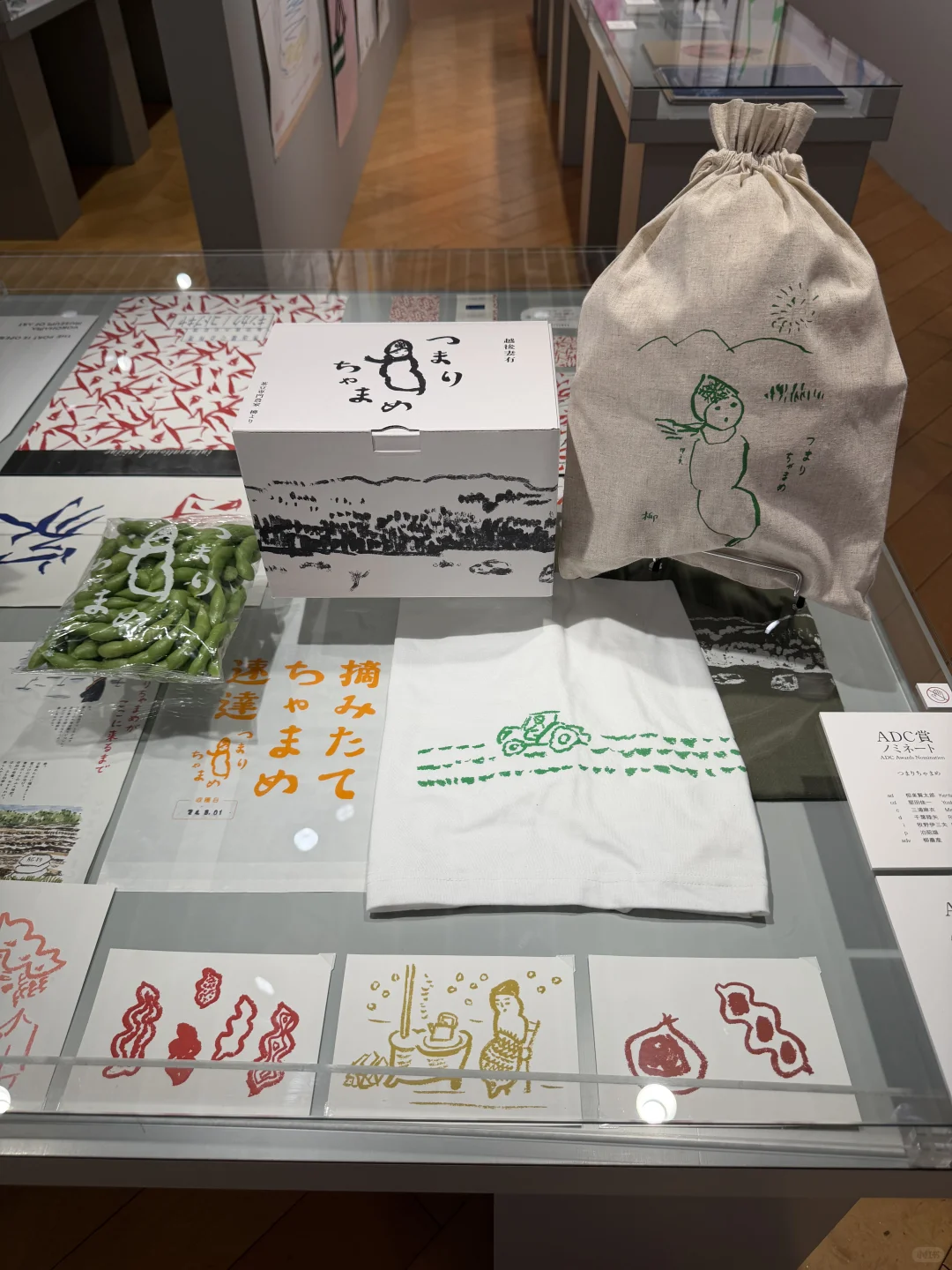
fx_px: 880
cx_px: 476
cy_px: 635
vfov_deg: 71.6
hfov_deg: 56.8
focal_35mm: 24
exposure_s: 1/326
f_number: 1.78
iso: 80
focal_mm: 6.76
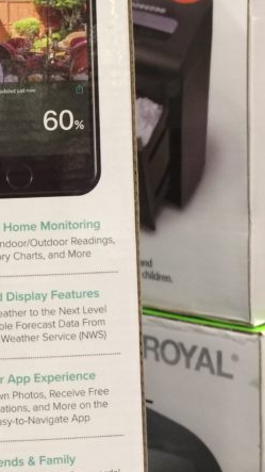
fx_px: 912
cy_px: 153
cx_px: -76
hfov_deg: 15.7
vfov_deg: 28.8
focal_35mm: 73
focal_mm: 4.15
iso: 100
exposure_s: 1/30
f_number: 2.2
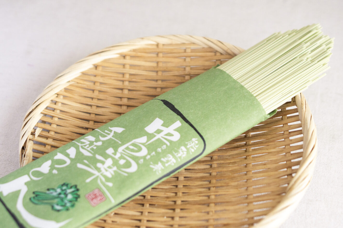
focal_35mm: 82
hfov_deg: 24.6
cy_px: 114
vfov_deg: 16.6
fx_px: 786
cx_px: 172
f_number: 2.5
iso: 800
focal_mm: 55
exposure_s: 1/2500
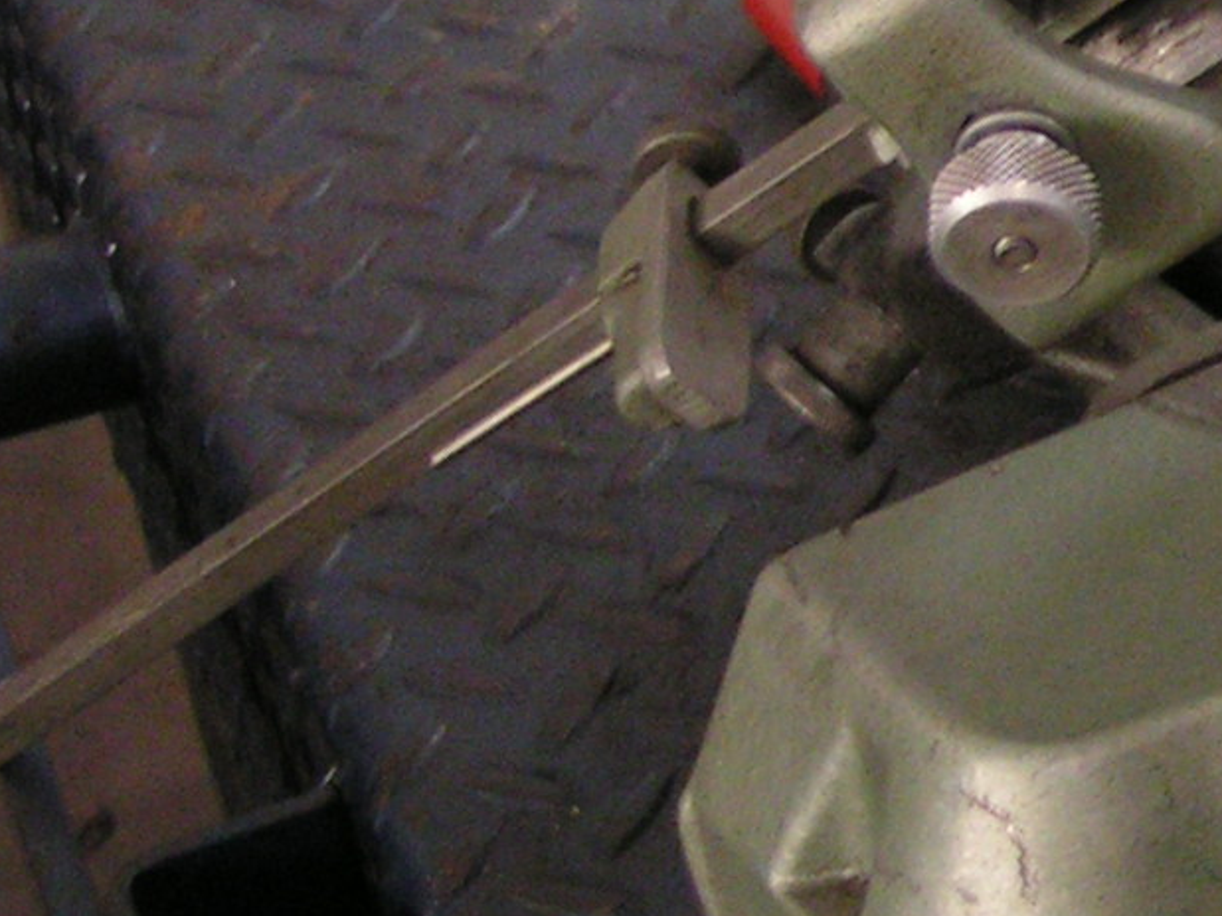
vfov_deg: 11.7
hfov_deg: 14.6
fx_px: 4446
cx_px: 1797
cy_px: 178
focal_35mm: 126
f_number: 2.8
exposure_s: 1/10
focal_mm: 5.8
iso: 200
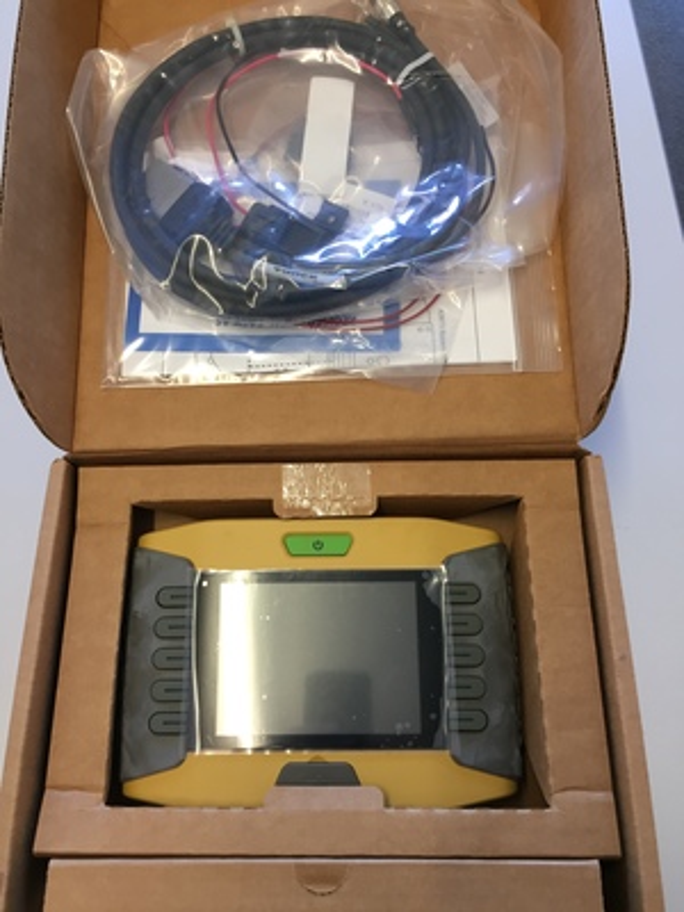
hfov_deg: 48.2
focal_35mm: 29
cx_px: 342
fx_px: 764
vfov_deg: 61.7
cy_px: 456
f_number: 2.2
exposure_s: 1/33
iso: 80
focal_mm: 4.15
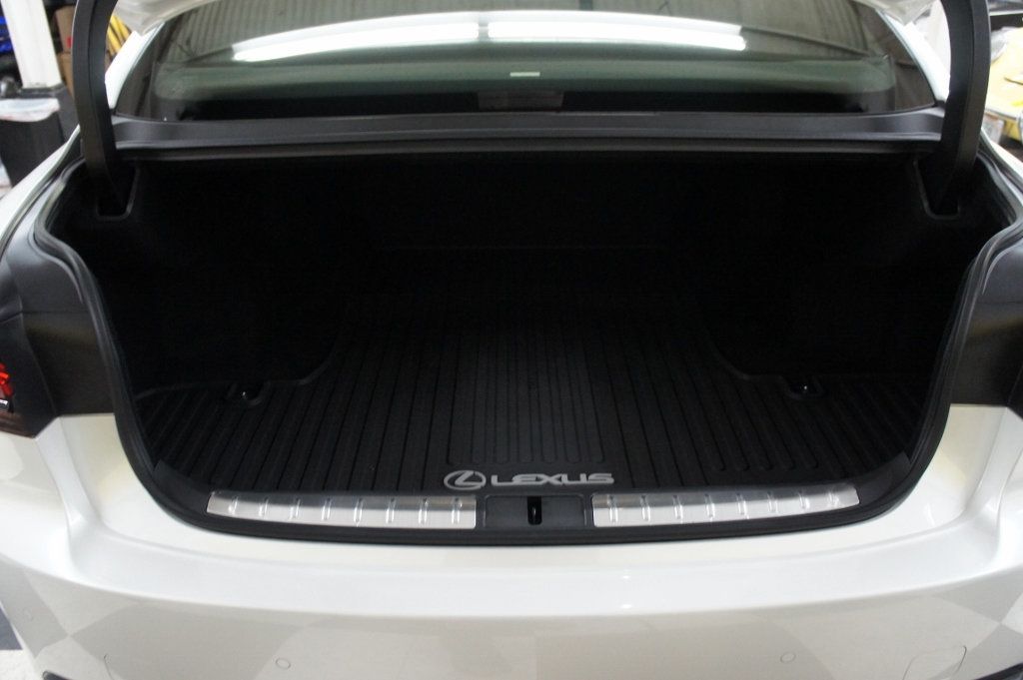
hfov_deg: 67.4
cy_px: 340
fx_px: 767
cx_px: 512
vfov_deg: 47.9
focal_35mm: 27
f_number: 3.5
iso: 1600
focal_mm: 18
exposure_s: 1/60
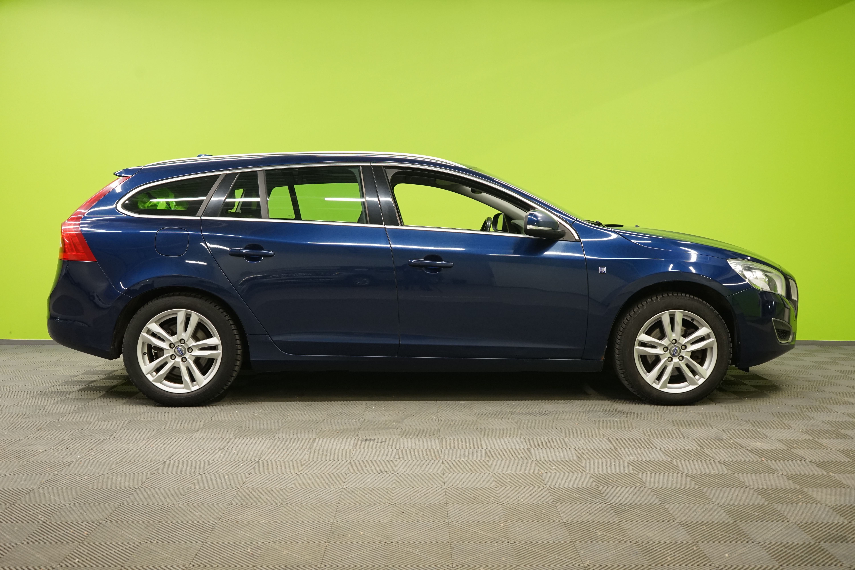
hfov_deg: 51.9
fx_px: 879
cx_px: 428
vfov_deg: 35.9
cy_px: 285
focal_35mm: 37
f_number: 5.6
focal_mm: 37
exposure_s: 1/50
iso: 1250
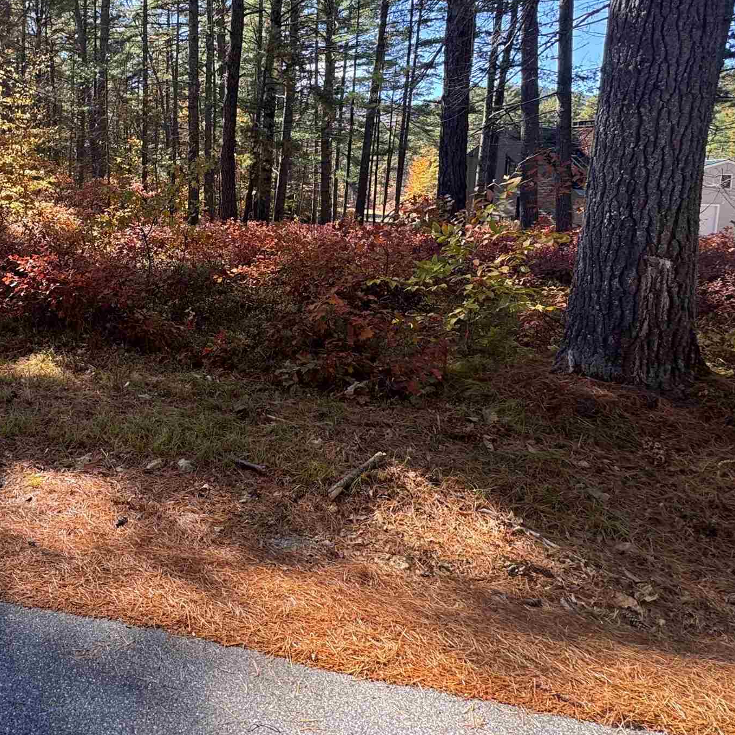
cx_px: 145
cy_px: 252
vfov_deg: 56.2
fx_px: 673
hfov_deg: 53.4
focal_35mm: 28
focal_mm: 2.22
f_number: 2.2
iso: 40
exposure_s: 1/157
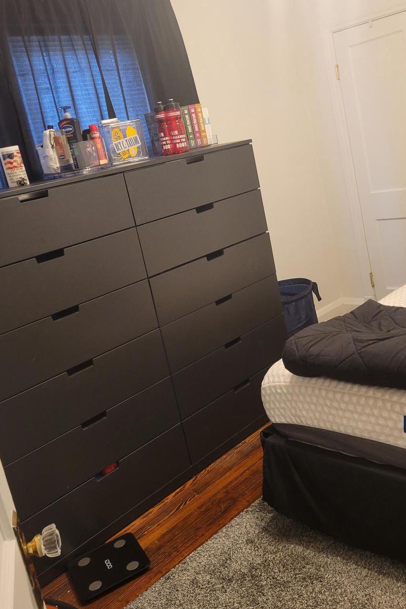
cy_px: 266
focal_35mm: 36
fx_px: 609
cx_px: 252
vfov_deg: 53.0
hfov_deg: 36.7
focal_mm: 5.4
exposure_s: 1/40
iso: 160
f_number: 1.8
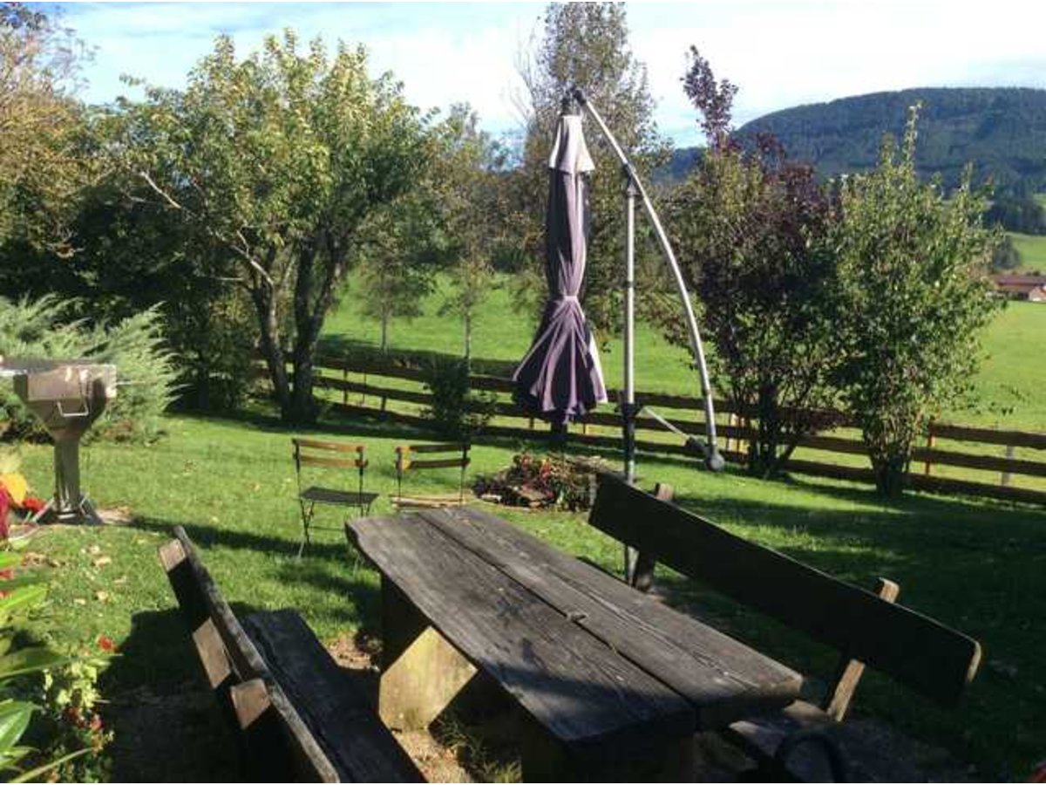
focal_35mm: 32
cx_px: 523
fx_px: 967
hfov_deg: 56.8
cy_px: 392
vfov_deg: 44.2
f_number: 2.4
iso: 32
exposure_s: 1/794
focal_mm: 3.3
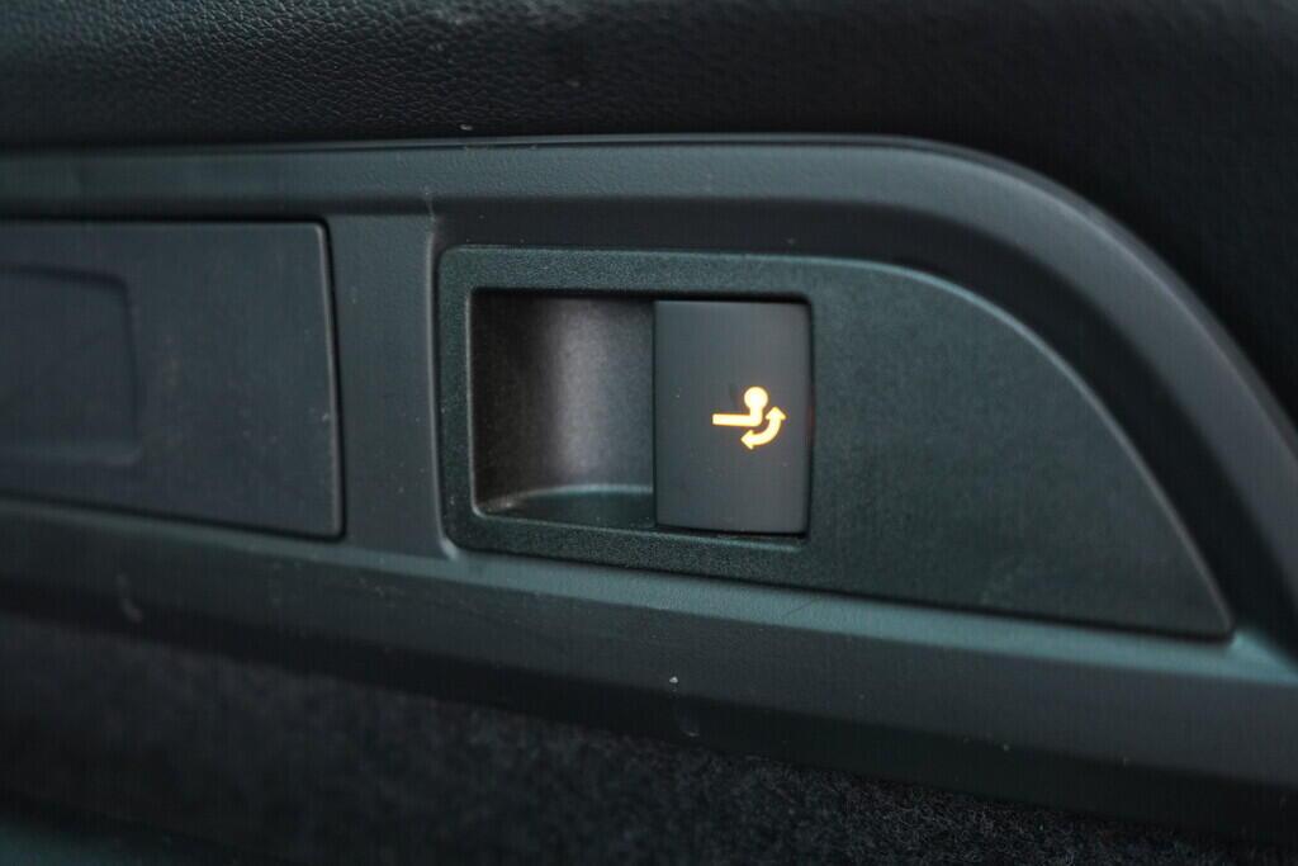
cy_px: 433
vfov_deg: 36.9
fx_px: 1298
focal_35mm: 36
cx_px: 649
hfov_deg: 53.1
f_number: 2.8
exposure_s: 1/40
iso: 1250
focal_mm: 24
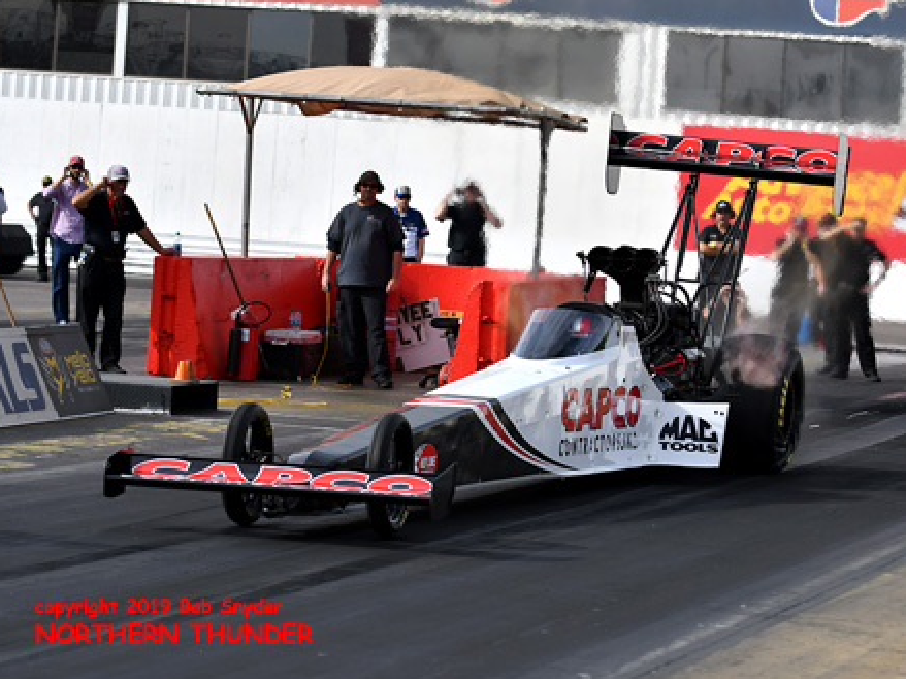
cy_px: 341
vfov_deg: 12.9
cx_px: 493
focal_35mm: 115
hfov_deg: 17.1
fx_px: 3009
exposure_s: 1/2500
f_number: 5.6
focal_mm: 70
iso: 160
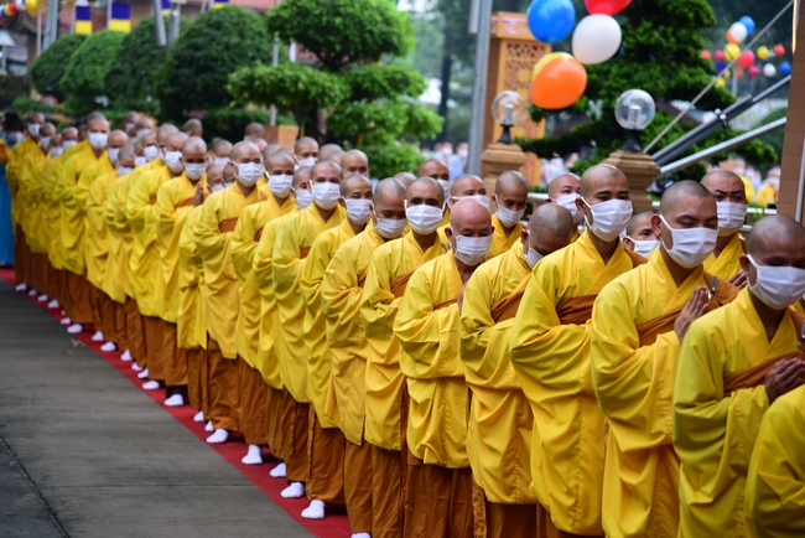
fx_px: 2684
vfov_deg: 11.4
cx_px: 402
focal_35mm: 120
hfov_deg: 17.1
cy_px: 269
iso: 160
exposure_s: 1/80
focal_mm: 120
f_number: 4
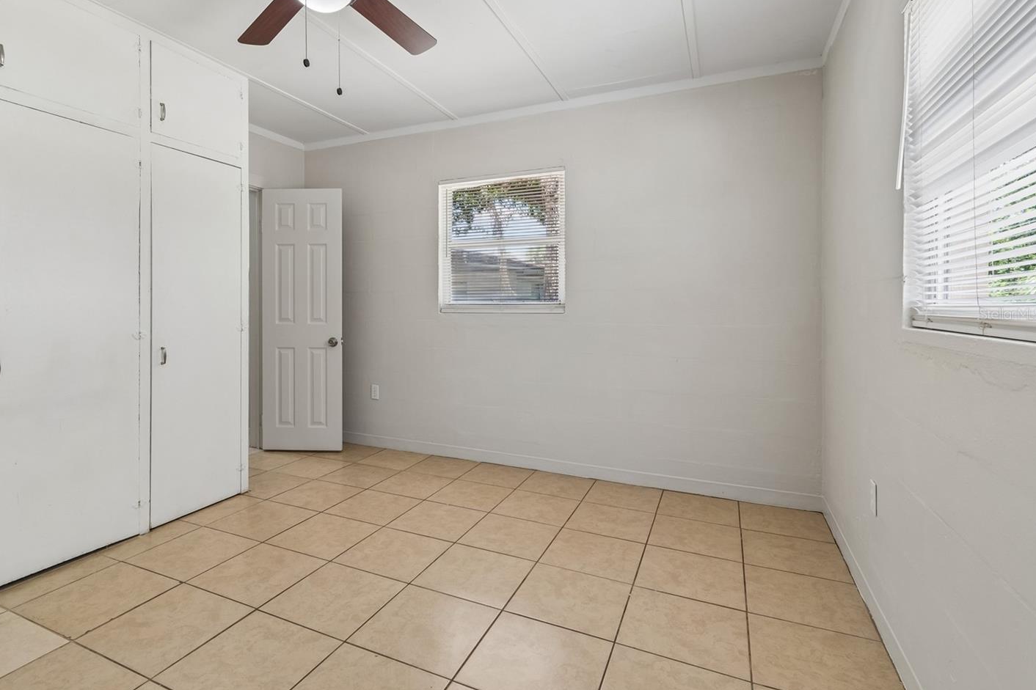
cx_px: 458
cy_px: 314
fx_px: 489
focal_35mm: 17
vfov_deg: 70.3
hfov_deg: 92.9
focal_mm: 10
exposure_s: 1/8
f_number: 7.1
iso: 100
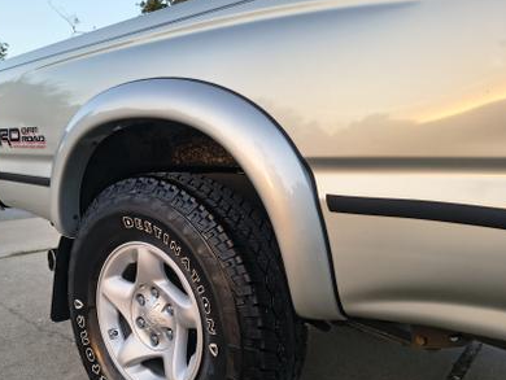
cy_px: 236
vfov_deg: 45.1
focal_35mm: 31
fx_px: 453
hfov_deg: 57.5
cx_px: 187
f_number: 1.8
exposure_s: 1/120
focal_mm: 5.56
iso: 115
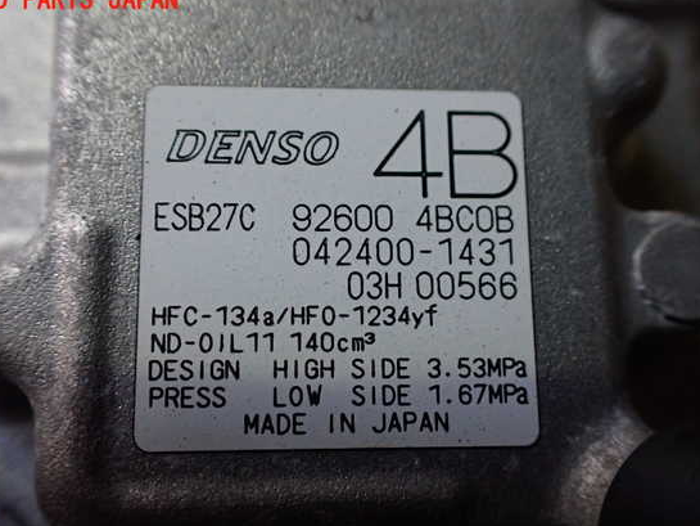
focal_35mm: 33
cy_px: 274
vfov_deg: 43.0
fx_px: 667
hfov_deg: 55.3
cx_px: 330
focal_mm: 5.4
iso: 640
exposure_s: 1/125
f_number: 2.3
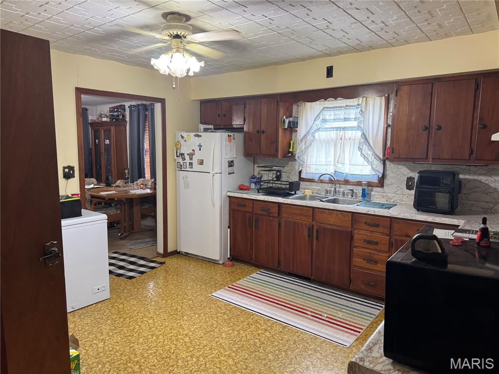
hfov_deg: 71.6
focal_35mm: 24
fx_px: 346
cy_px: 187
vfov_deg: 56.8
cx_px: 250
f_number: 1.78
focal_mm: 6.76
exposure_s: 1/60
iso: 200
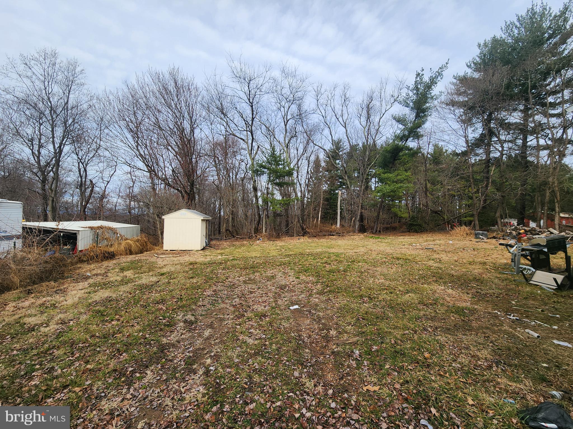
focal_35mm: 13
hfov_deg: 106.2
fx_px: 215
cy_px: 214
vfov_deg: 89.9
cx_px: 286
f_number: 2.2
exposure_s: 1/1476
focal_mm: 2.2
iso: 50
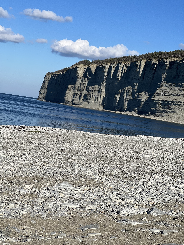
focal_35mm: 77
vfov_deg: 25.3
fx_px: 546
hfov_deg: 19.1
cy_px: 122
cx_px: 92
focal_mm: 9
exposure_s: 1/1179
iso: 32
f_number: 2.8
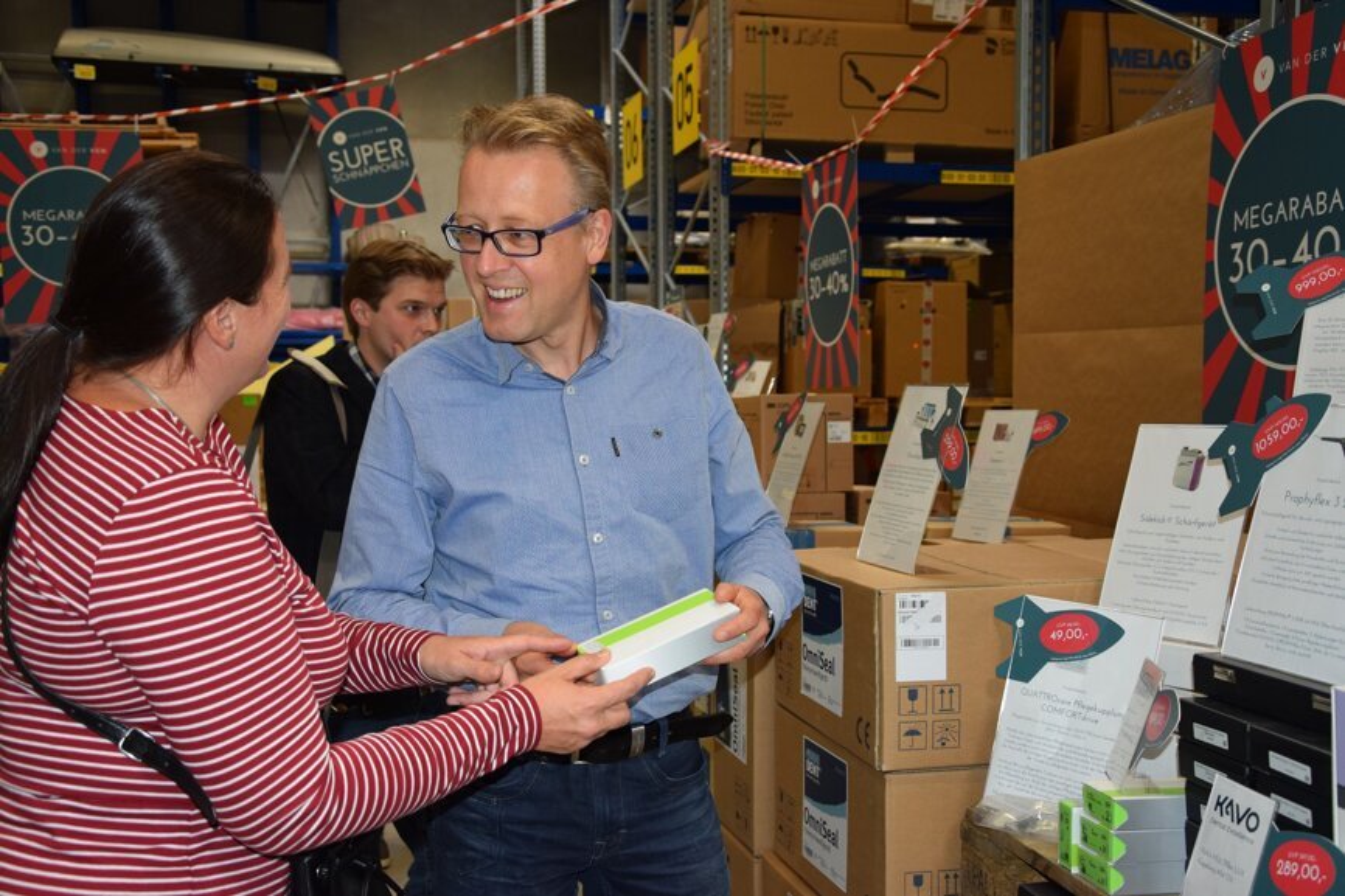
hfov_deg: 49.6
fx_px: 1457
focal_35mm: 39
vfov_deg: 34.2
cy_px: 448
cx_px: 672
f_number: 4.5
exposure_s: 1/80
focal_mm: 26
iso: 800
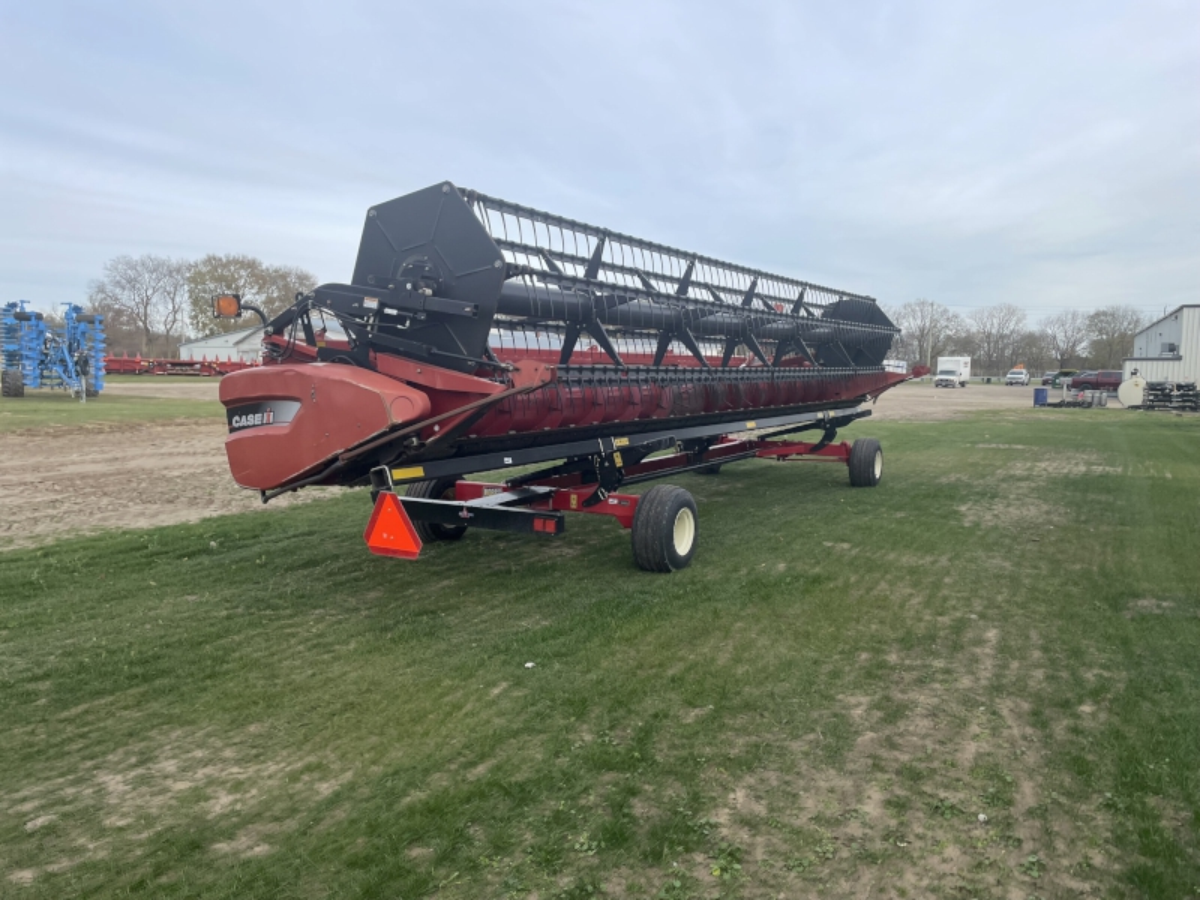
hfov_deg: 67.3
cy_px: 450
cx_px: 600
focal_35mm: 26
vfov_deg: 53.1
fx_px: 901
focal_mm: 4.2
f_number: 1.6
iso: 32
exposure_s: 1/1742
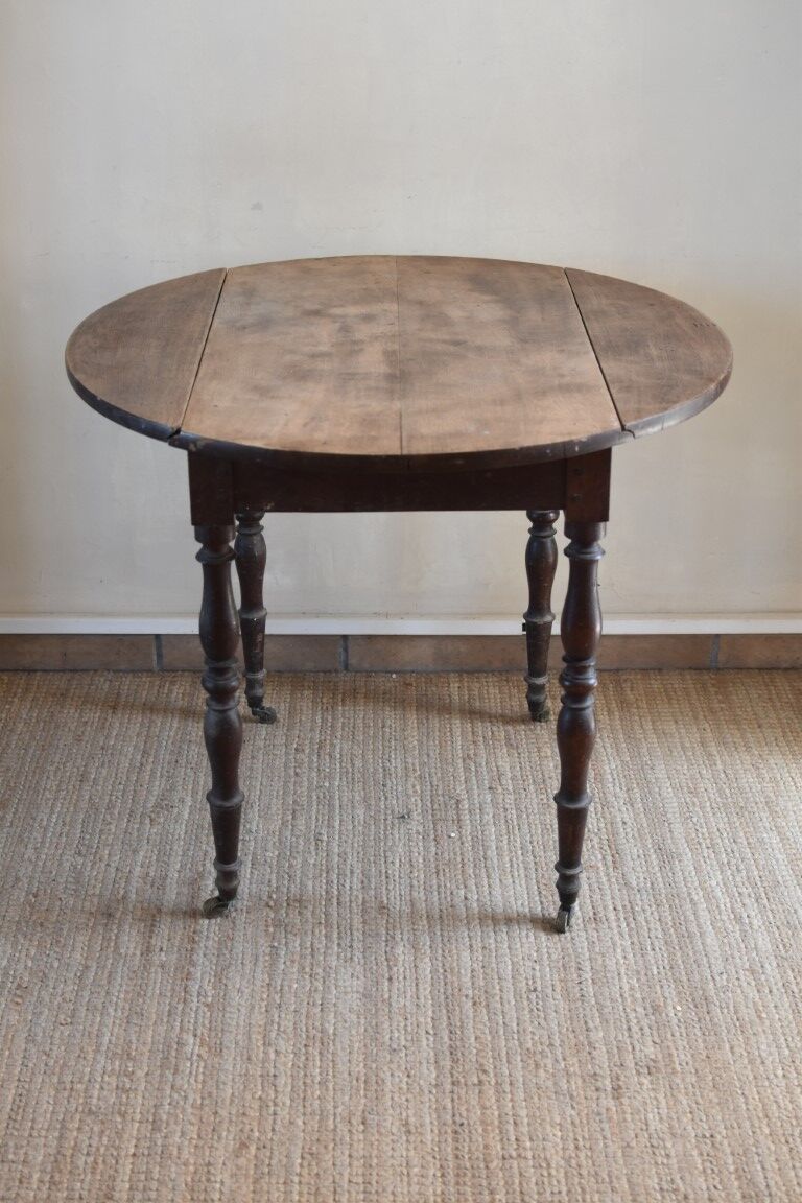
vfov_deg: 37.9
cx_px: 401
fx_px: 1754
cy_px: 602
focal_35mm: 52
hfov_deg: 25.8
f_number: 4
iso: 400
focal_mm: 35
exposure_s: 1/60
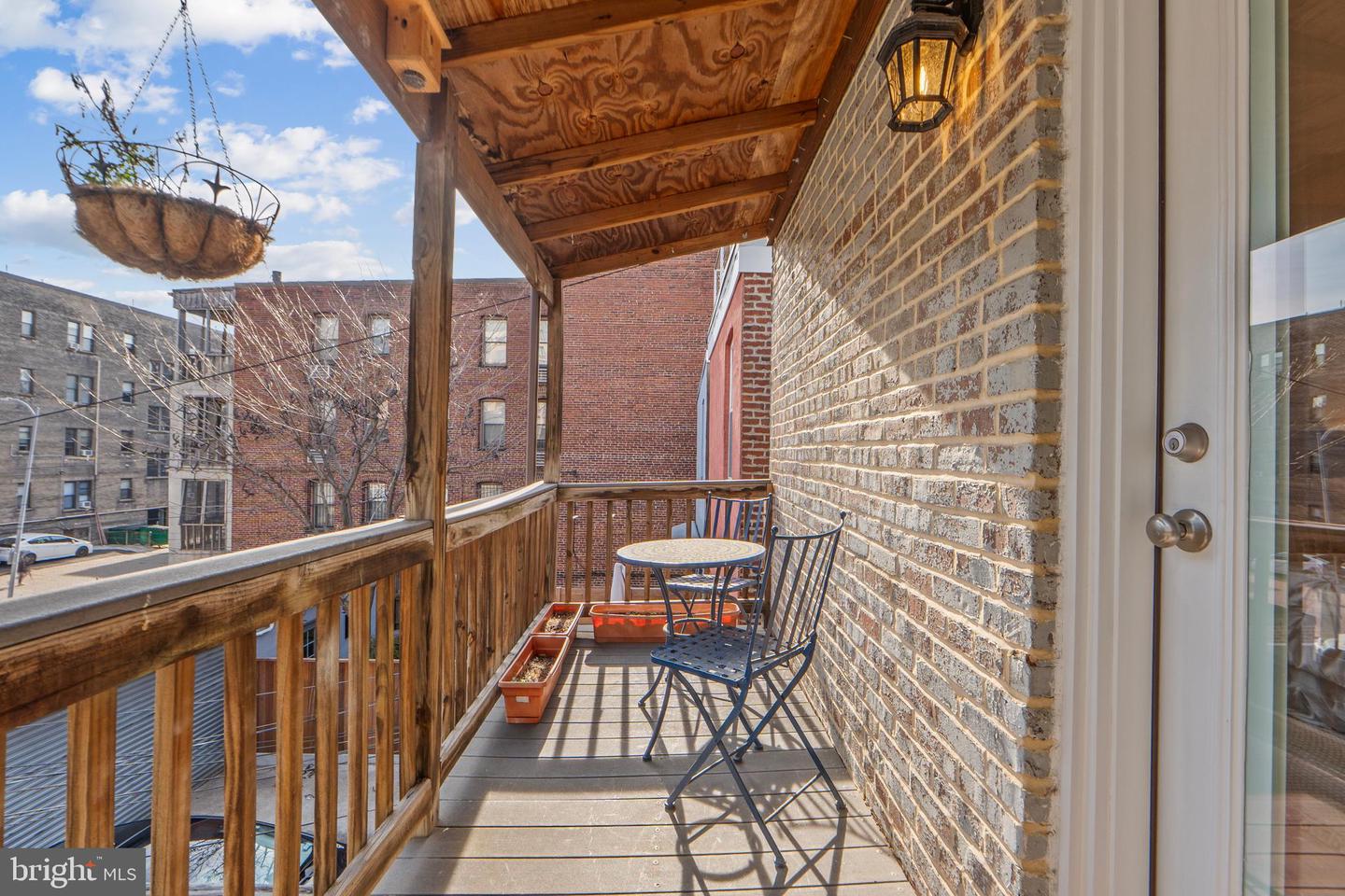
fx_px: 560
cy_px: 448
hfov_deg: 100.4
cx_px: 672
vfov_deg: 77.3
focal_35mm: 15
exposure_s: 1/200
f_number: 9
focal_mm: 10
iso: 100
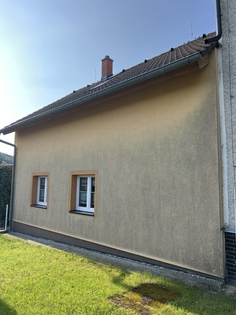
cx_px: 118
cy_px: 158
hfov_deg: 53.1
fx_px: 236
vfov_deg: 67.3
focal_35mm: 26
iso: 50
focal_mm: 5.7
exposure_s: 1/1621
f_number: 1.5
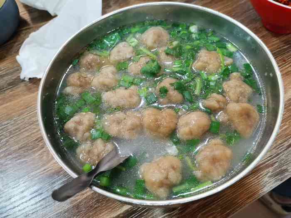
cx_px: 146
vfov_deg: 53.1
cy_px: 109
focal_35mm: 26
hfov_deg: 67.3
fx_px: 219
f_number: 1.8
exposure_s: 1/120
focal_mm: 4.75
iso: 400
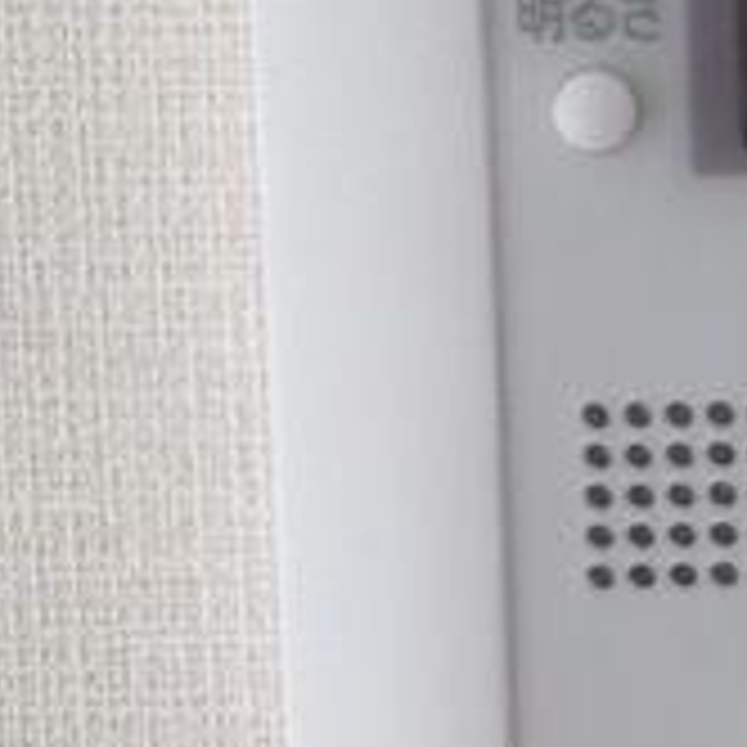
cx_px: 1062
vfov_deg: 14.6
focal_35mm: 119
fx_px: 2905
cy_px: 238
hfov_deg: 13.9
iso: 100
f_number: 2.4
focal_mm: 4.28
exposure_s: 1/100
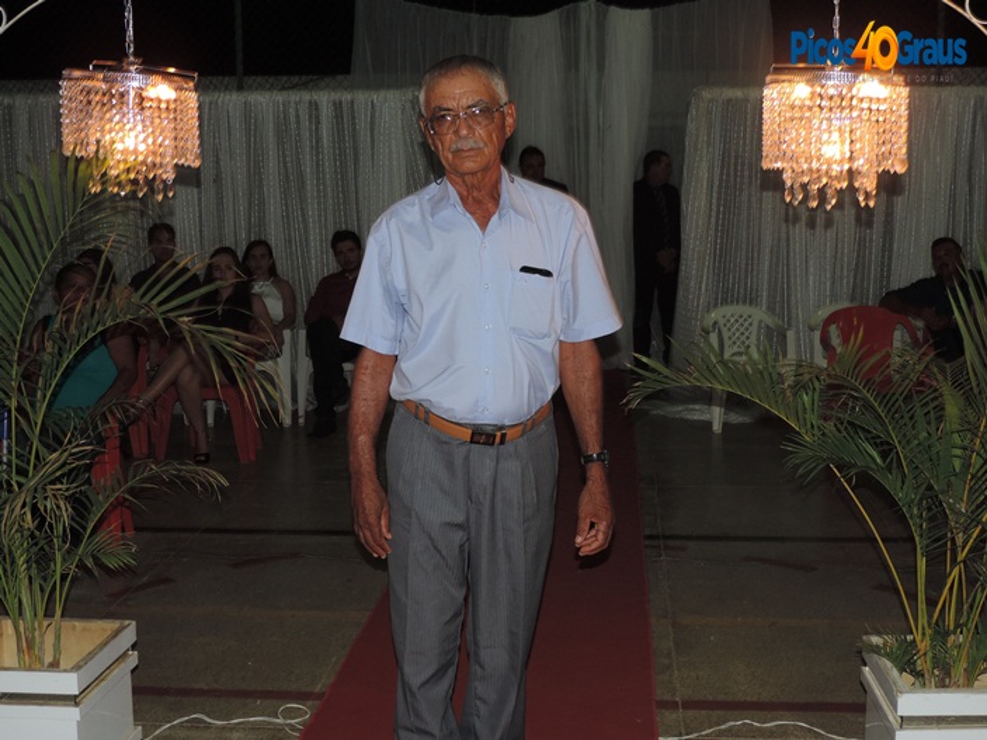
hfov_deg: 40.4
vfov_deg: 30.9
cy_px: 370
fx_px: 1340
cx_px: 494
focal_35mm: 47
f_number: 3.5
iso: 200
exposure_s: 1/30
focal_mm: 8.3
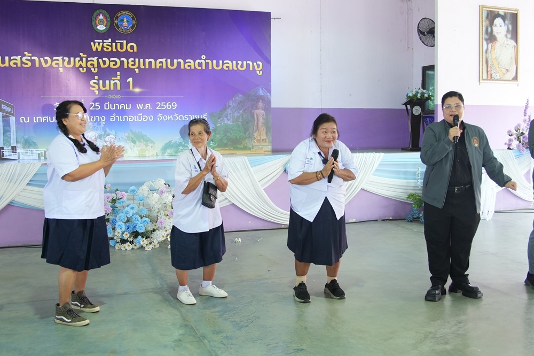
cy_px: 178
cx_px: 267
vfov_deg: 36.8
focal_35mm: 36
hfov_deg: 53.1
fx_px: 534
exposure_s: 1/160
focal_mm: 24
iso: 1000
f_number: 3.2
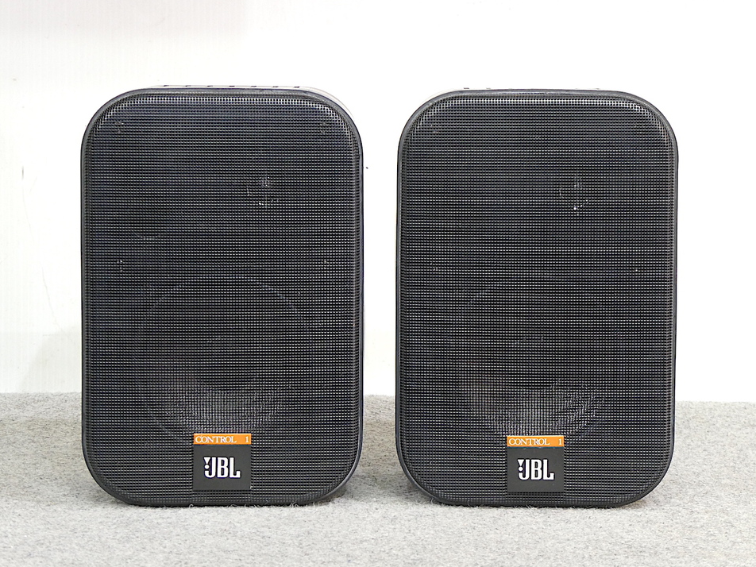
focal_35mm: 125
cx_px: 380
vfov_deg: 11.9
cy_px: 284
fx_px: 2730
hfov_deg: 15.8
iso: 200
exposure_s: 1/4
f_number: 5.2
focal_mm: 22.3
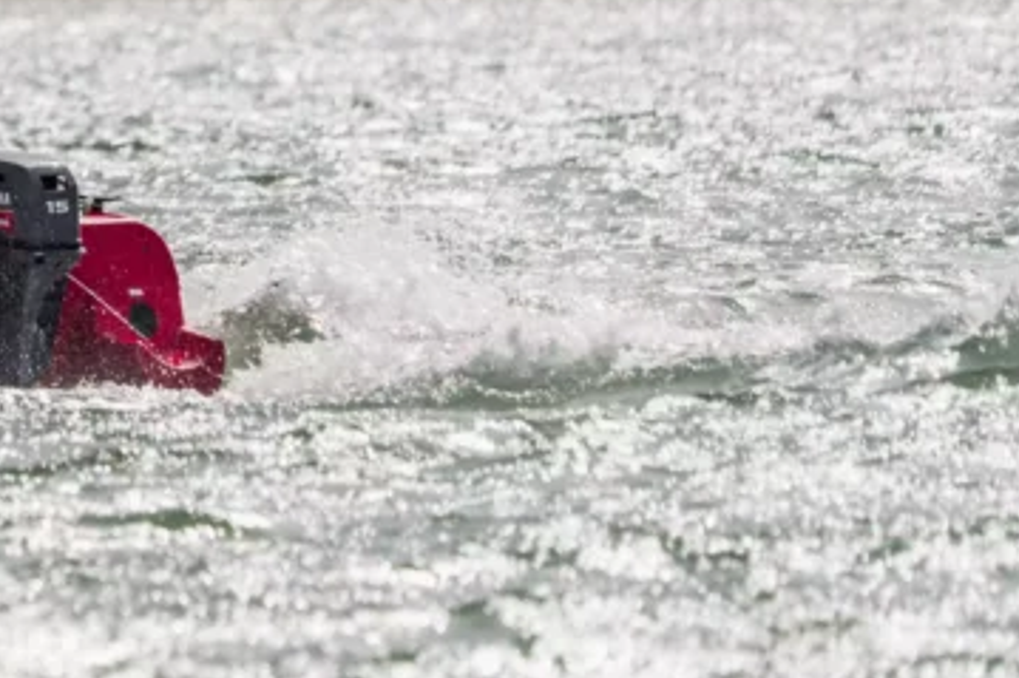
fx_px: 31799
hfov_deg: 1.8
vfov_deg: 1.2
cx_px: -380
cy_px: -72
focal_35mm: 1124
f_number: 6.3
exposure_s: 1/1250
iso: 200
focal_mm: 394
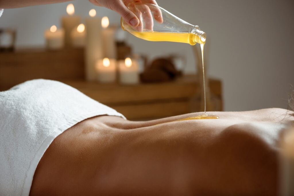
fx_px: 858
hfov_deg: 19.5
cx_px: 147
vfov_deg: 13.0
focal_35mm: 105
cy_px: 98
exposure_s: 1/160
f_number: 4
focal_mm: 105
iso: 200
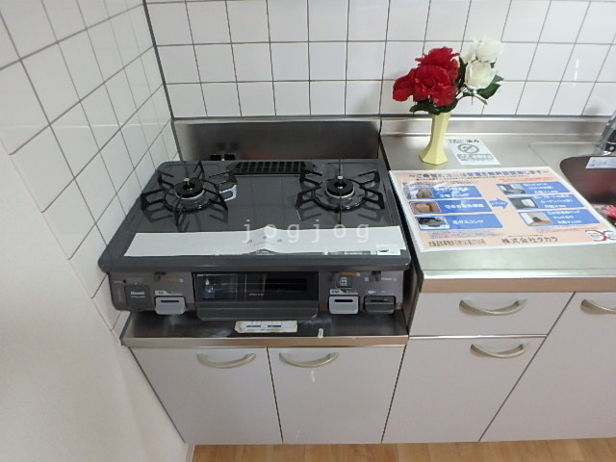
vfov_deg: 63.4
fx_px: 374
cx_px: 308
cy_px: 231
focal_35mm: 21
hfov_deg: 79.0
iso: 500
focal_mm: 3.7
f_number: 3.5
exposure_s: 1/30
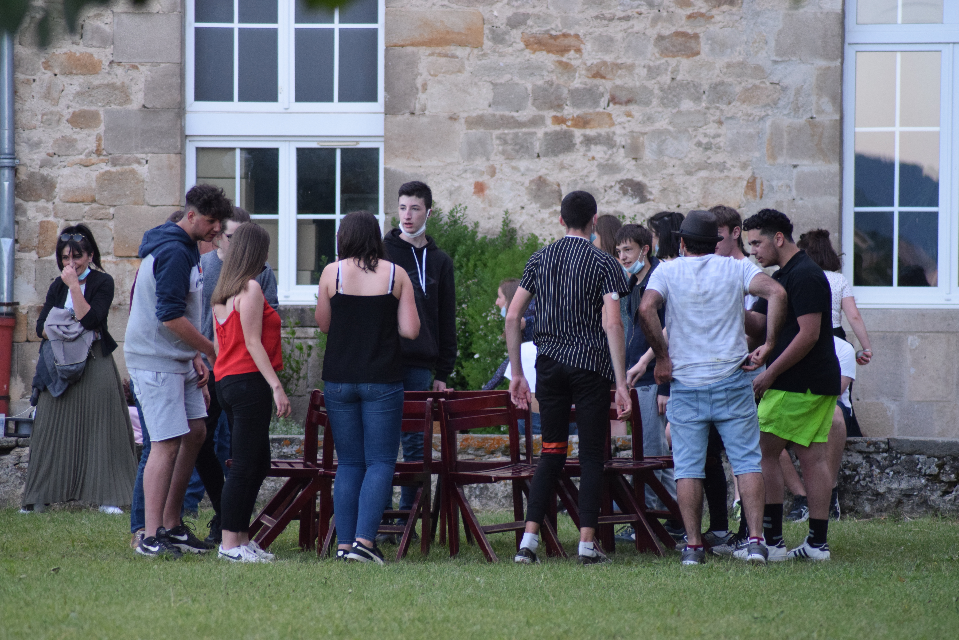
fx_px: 6593
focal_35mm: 248
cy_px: 320
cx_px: 480
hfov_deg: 8.3
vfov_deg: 5.6
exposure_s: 1/500
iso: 1800
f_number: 4.5
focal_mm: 165
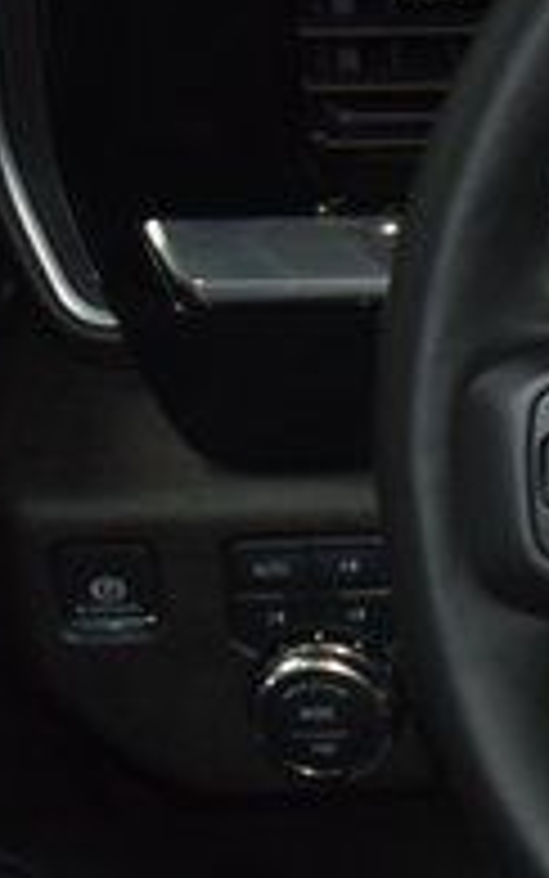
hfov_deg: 8.9
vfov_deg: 15.4
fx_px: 3246
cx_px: 1256
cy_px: 471
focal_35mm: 136
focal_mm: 27
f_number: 3.8
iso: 1100
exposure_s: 1/15
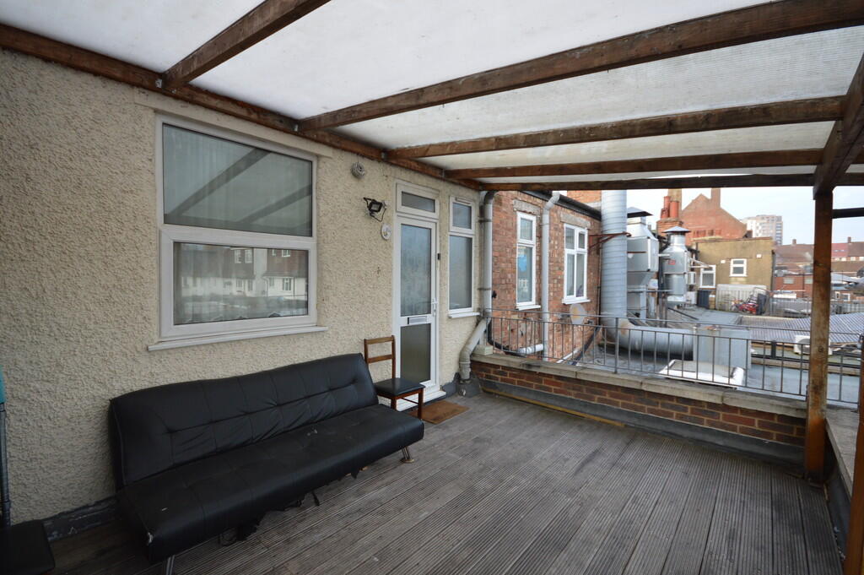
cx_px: 432
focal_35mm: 15
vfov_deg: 77.2
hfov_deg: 100.4
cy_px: 288
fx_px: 360
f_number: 5.6
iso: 400
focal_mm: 10
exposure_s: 1/125
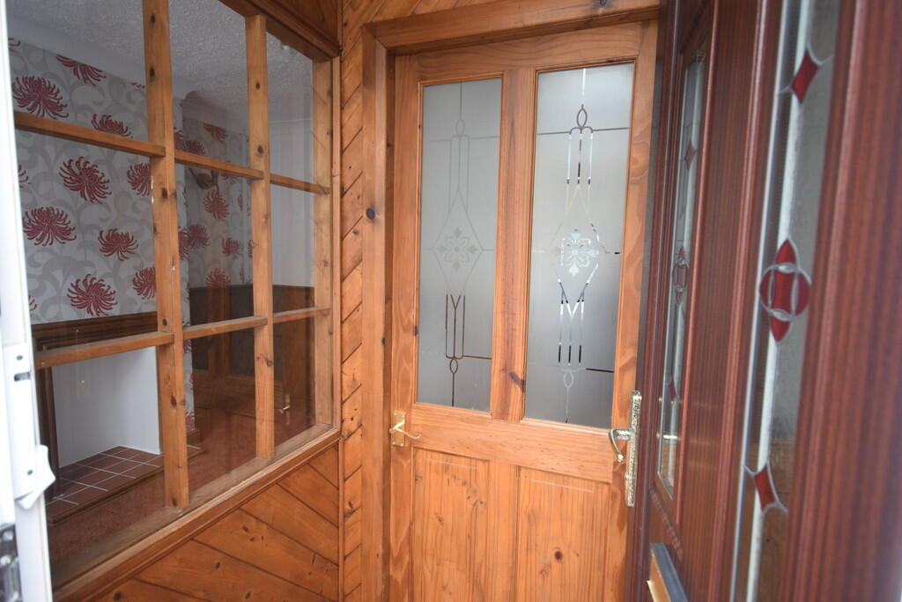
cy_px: 301
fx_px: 451
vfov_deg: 67.4
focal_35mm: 18
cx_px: 451
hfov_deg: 90.0
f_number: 4.5
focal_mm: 12
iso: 500
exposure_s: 1/60
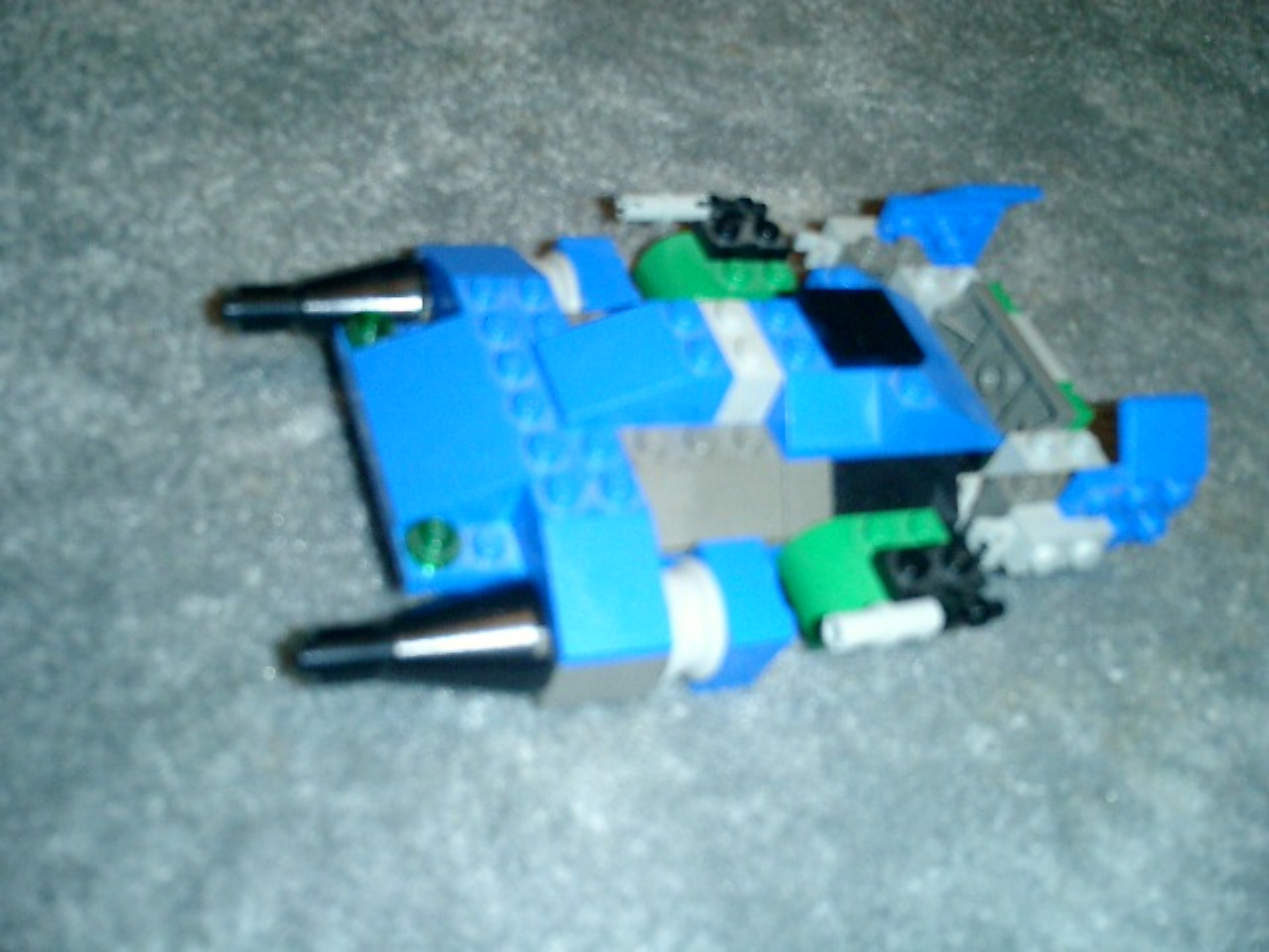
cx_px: 634
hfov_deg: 51.4
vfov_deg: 39.7
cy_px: 476
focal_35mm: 36
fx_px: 1320
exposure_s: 1/30
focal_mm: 7.5
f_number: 3.2
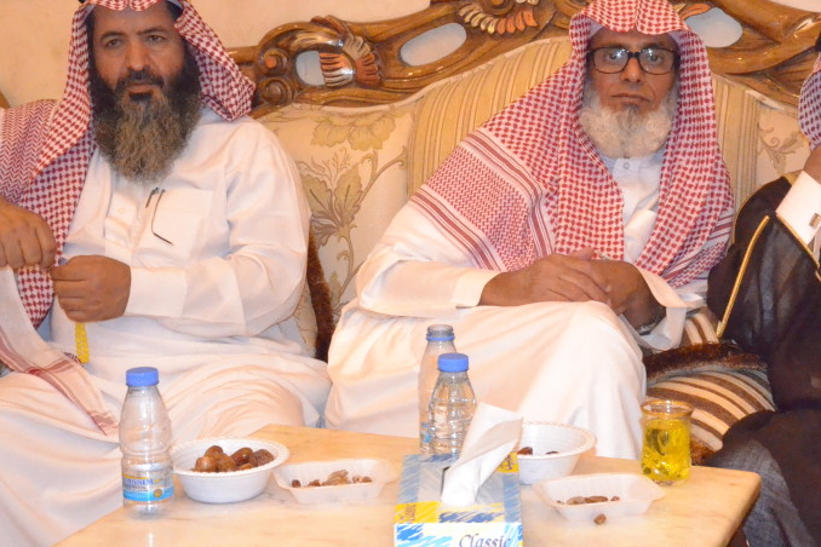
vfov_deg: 20.0
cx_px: 522
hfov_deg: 29.5
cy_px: 292
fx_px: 1551
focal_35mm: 68
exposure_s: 1/125
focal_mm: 30
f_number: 10
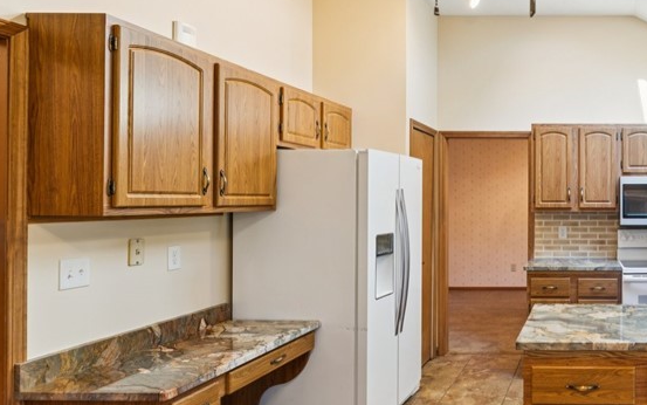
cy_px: 193
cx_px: 583
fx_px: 494
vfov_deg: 44.6
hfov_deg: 57.1
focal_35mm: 28
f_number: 5.6
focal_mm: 14
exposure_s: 1/8
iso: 200
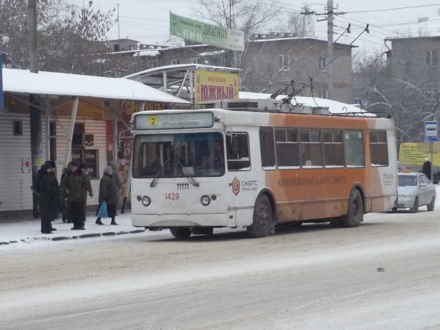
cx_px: 220
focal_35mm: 113
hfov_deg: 17.4
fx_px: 1436
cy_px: 165
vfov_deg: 13.1
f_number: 4
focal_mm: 11.7
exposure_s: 1/125
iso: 400
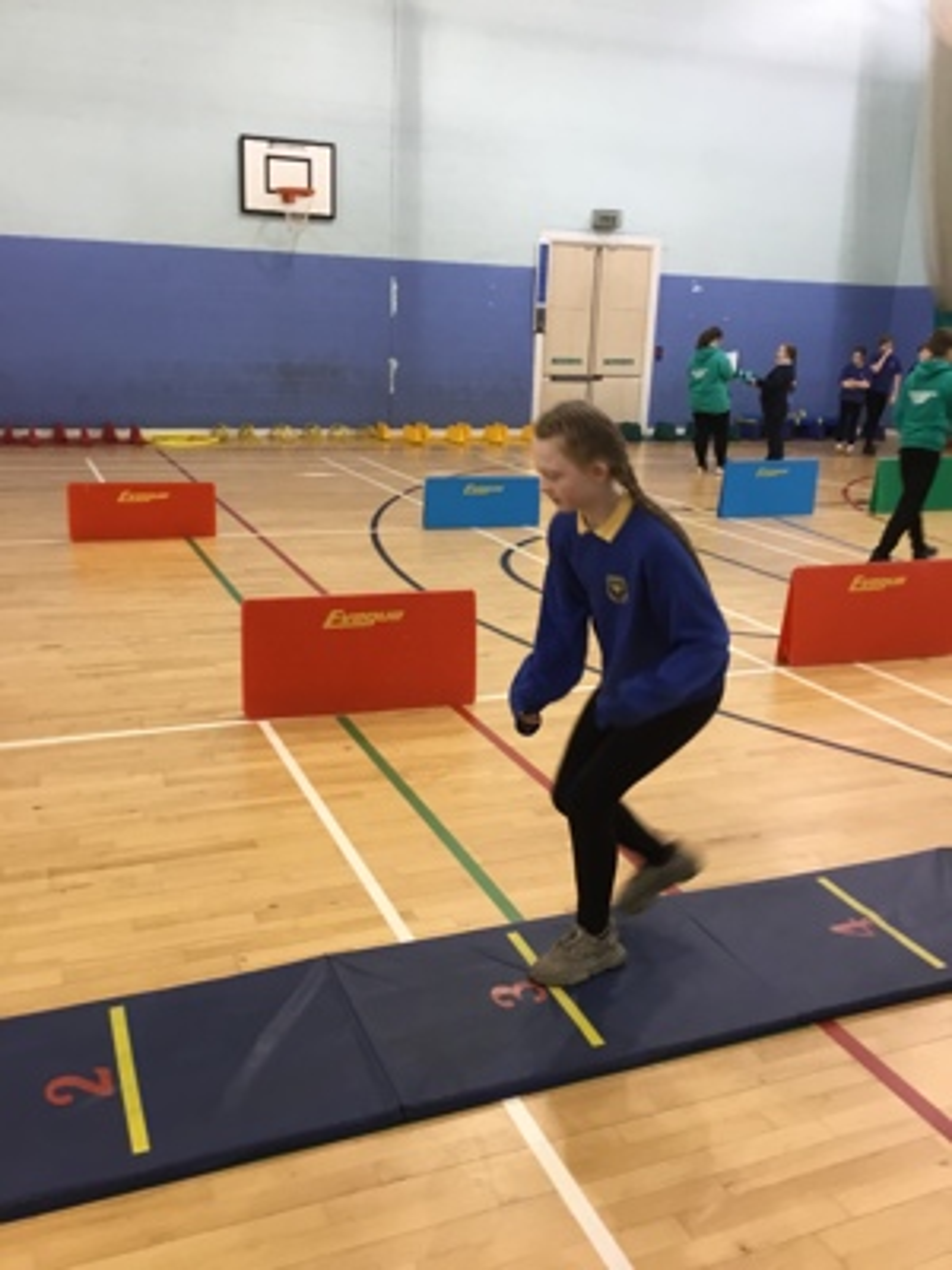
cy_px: 635
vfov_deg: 58.4
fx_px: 1137
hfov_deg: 45.4
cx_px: 476
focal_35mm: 31
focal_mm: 3.3
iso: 80
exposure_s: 1/33
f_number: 2.4
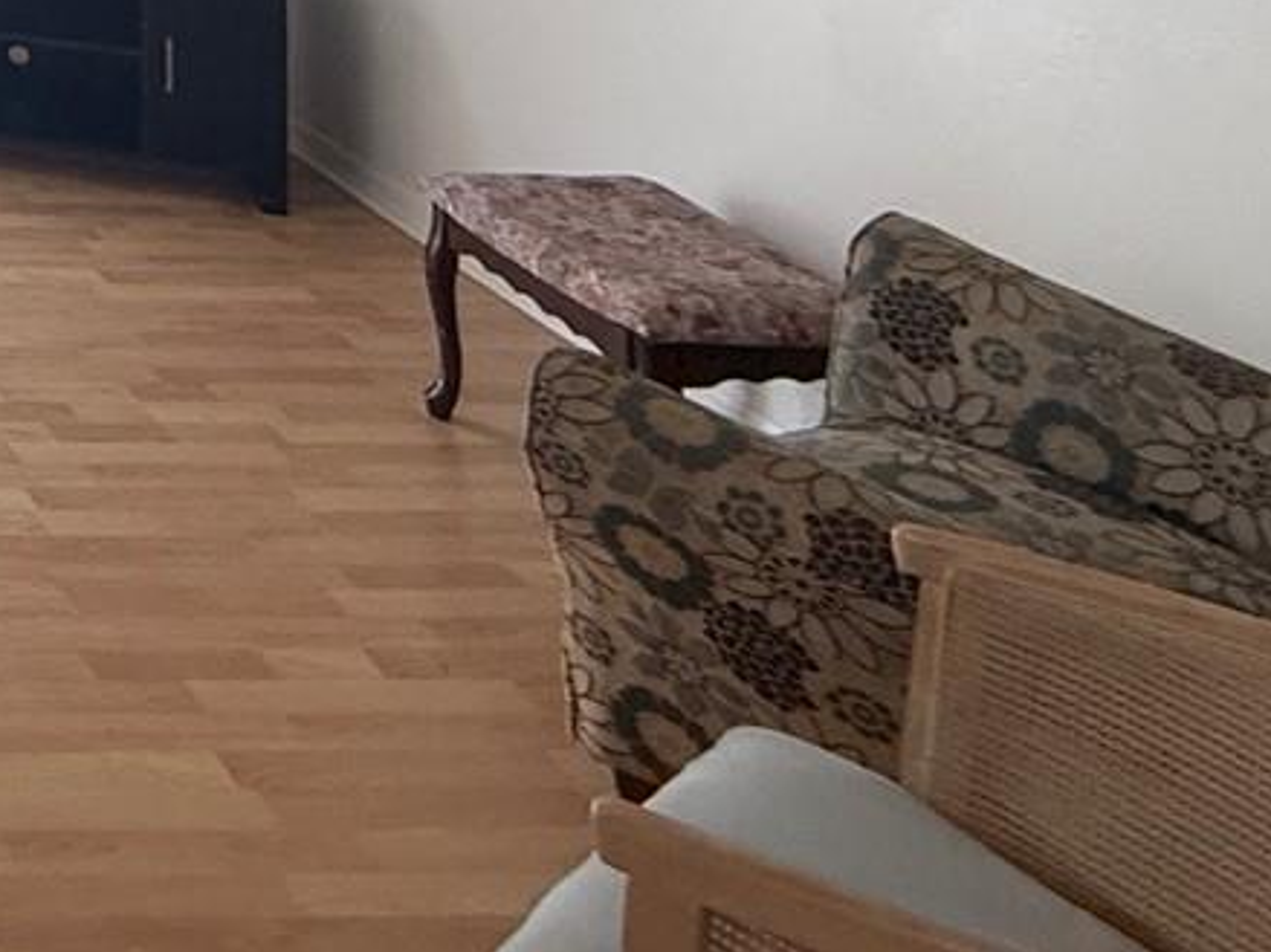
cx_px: -663
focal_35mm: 51
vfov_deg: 21.5
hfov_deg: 26.4
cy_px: -639
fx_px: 1872
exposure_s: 1/99
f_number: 2.2
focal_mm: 2.22
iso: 320
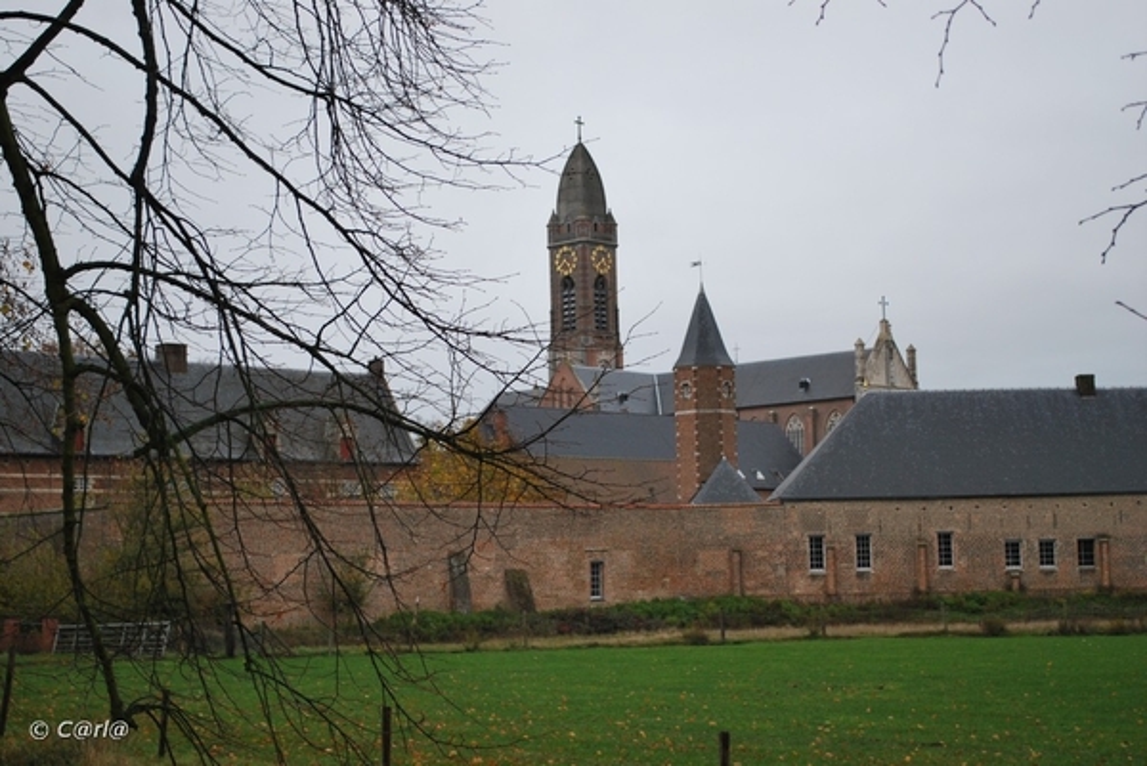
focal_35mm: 60
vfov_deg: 22.7
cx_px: 574
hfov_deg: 33.4
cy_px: 383
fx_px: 1913
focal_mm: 40
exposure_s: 1/30
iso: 320
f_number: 5.3
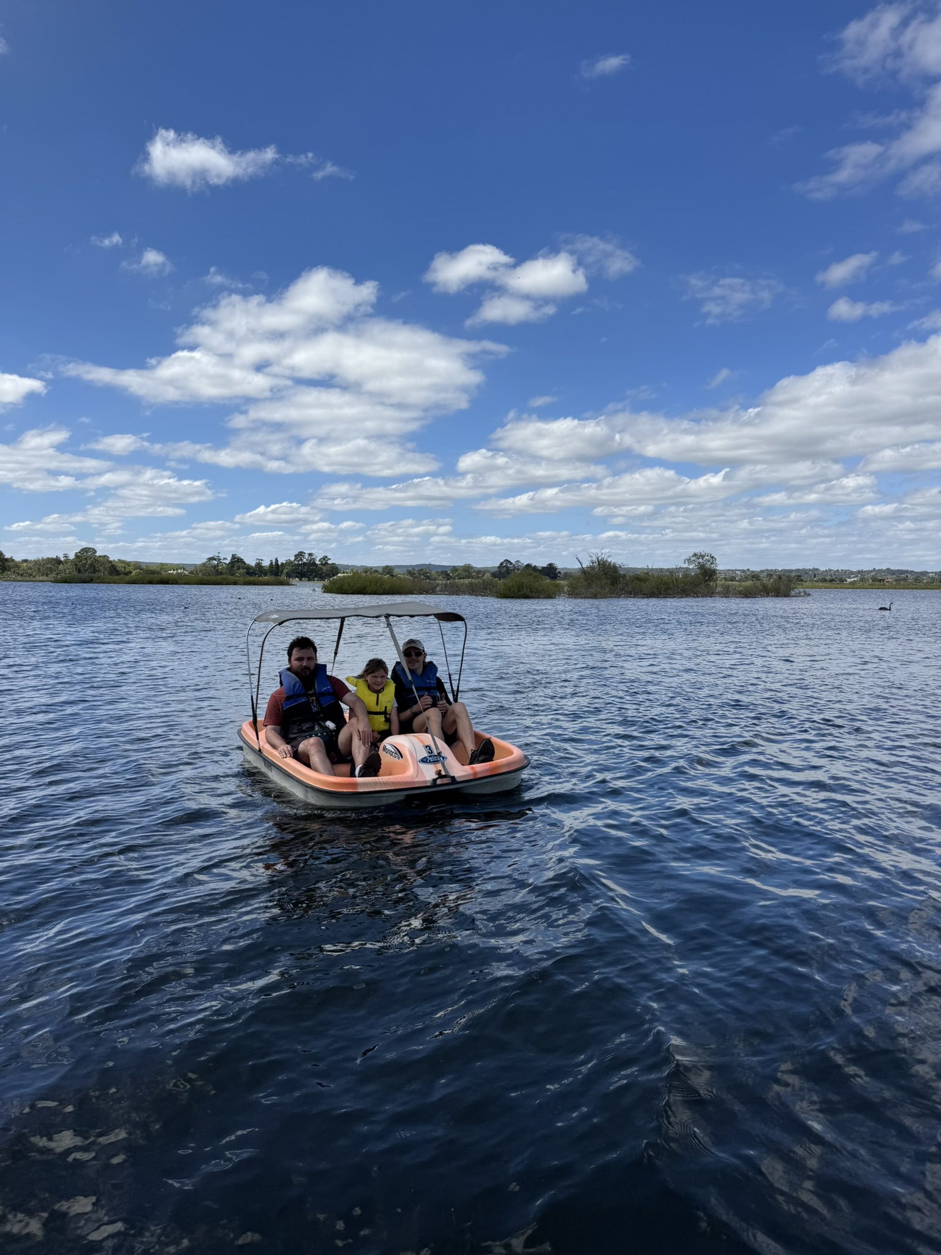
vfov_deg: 71.6
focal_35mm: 24
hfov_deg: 56.8
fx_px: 870
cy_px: 628
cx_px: 470
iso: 80
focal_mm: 6.76
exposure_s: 1/5814
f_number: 1.78
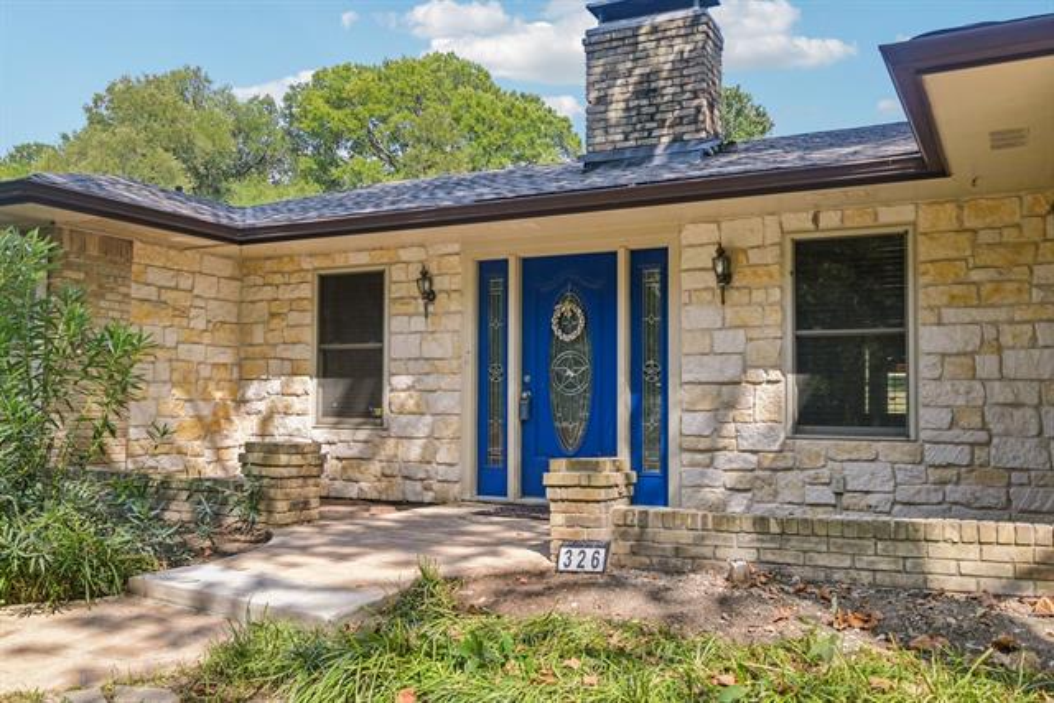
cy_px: 352
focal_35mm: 30
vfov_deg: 43.6
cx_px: 527
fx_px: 878
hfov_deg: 61.9
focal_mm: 30
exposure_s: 1/320
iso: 400
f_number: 8
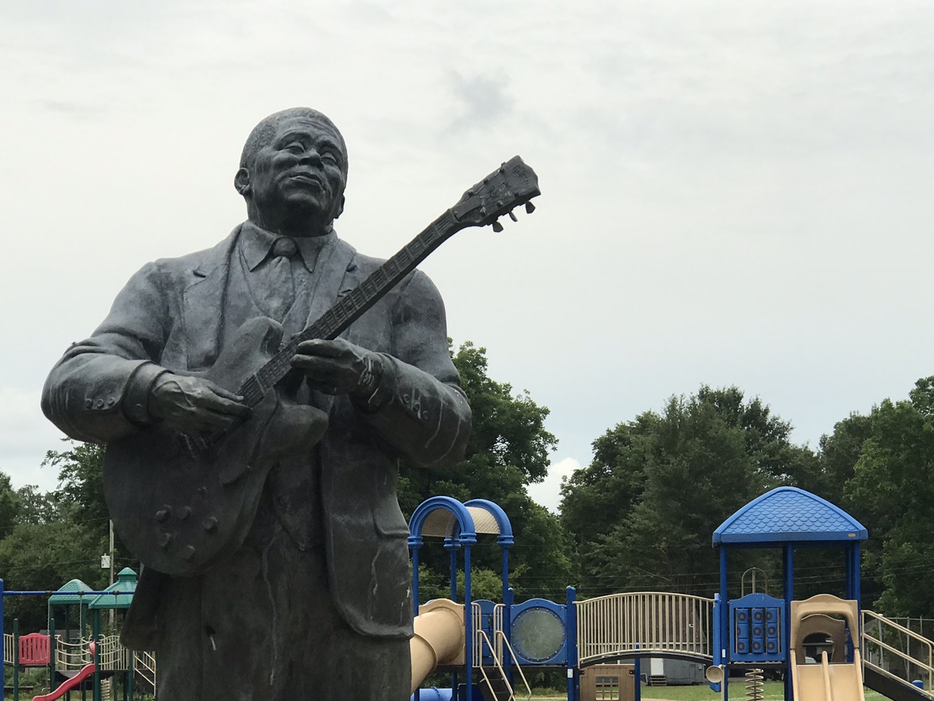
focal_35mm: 92
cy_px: 564
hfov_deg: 21.3
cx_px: 518
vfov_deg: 16.0
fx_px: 2483
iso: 20
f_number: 2.8
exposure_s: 1/1312
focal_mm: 6.6
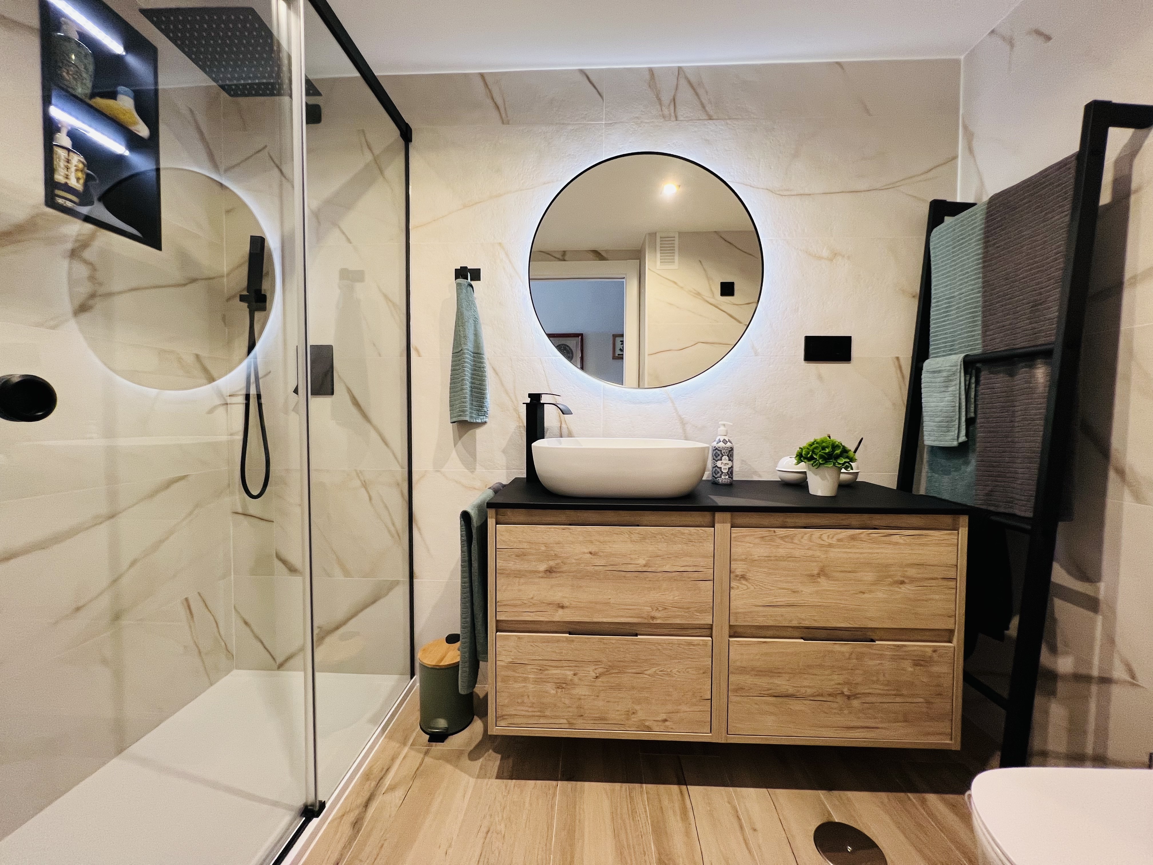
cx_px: 576
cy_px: 432
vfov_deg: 89.9
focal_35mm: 13
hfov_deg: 106.2
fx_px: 433
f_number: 1.8
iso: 125
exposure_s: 1/50
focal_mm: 1.57
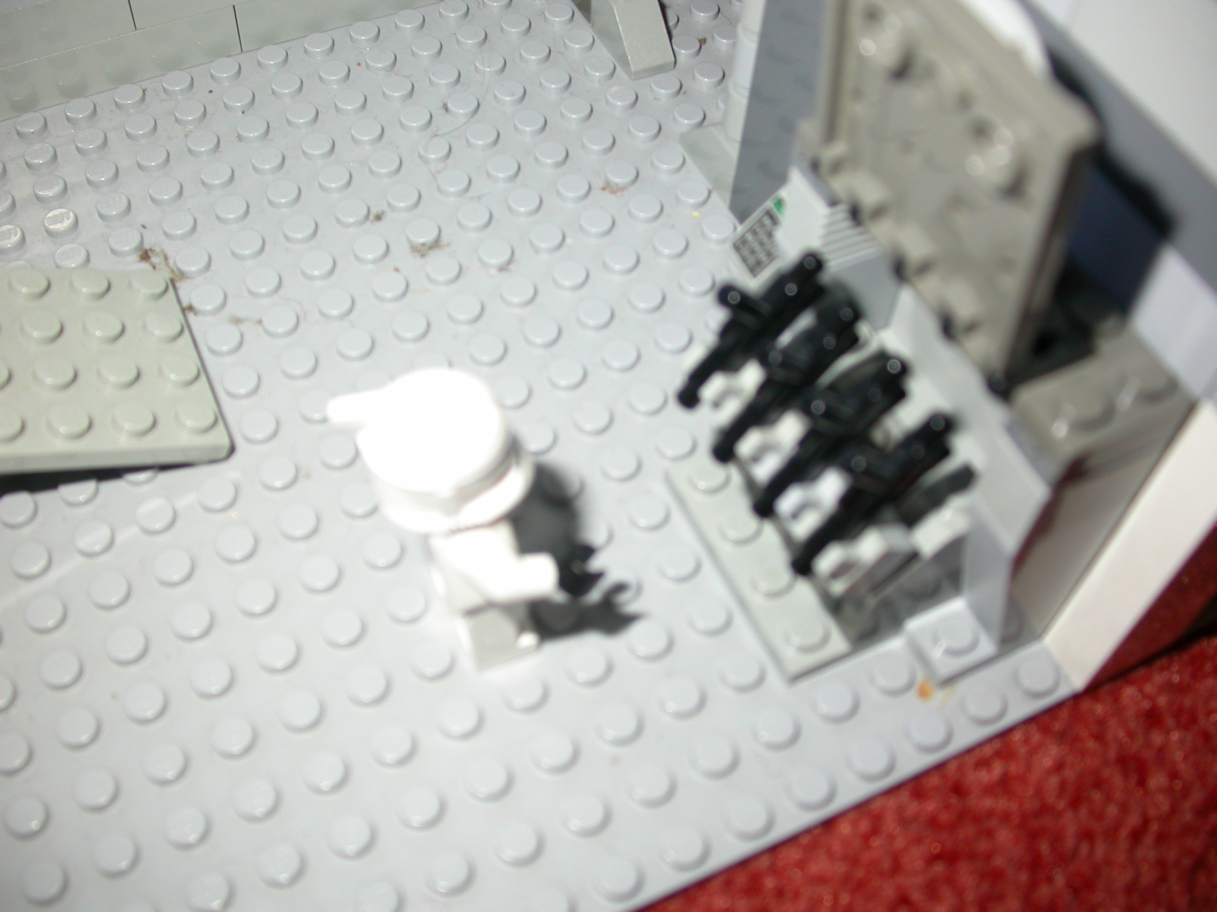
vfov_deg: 37.7
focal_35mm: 38
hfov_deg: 49.0
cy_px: 456
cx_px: 608
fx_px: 1336
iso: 100
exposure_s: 1/60
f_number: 2.6
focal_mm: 7.85
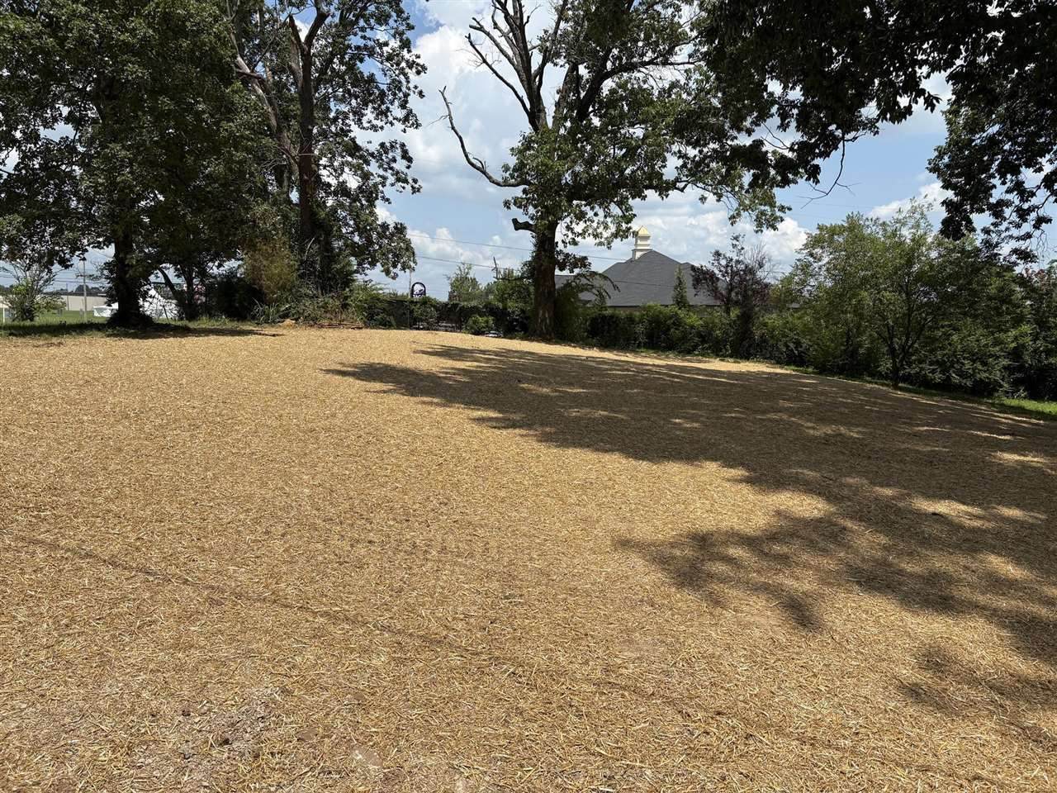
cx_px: 528
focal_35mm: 26
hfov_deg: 67.3
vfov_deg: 53.1
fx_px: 794
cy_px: 396
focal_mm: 5.96
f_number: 1.6
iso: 50
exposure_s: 1/4329
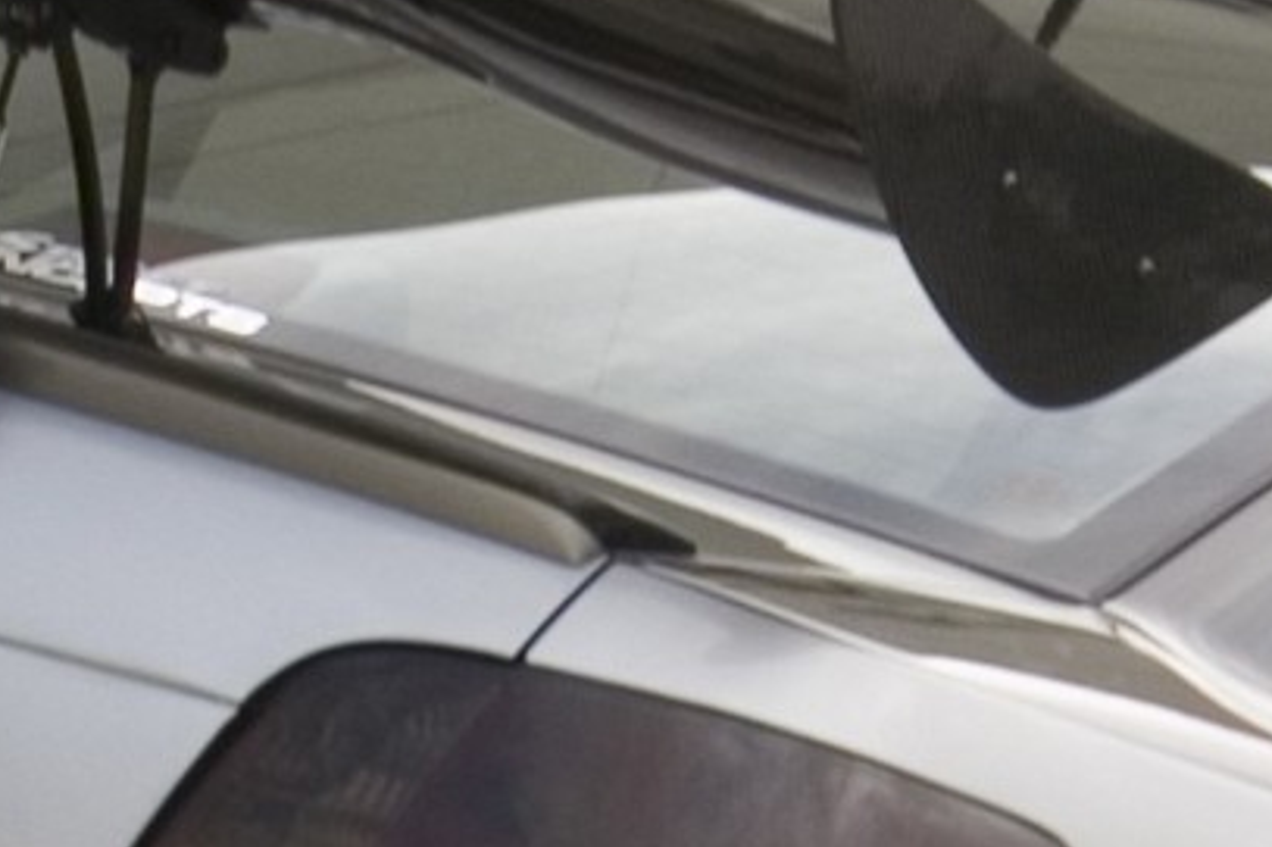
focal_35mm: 847
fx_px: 29914
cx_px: 1766
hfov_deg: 2.4
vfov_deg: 1.6
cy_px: 1602
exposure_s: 1/15
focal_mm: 92
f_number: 13
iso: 200
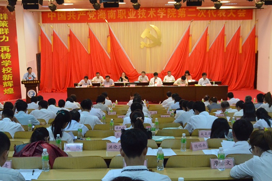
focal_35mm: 49
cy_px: 94
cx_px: 146
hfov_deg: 40.3
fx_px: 370
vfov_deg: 27.5
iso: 5000
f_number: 5.6
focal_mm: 28
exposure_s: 1/125
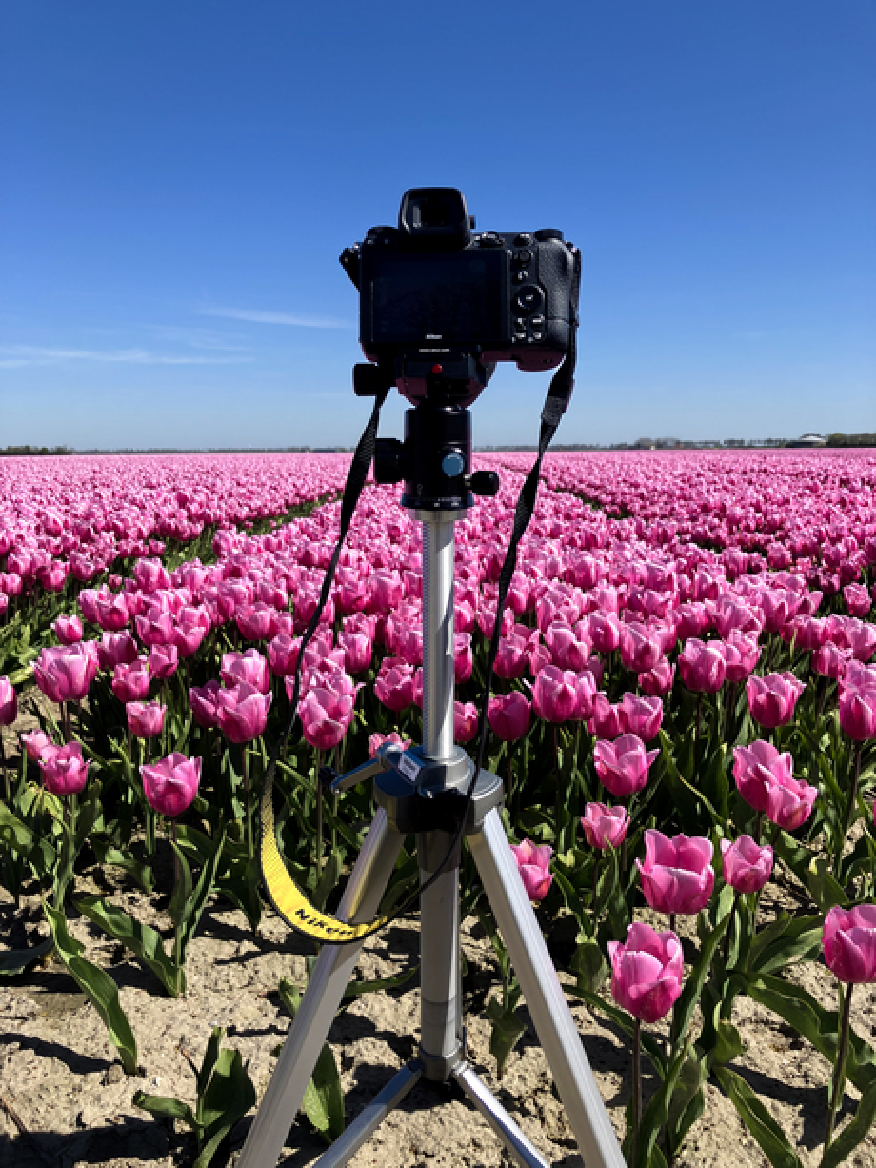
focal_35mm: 28
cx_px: 438
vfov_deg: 63.4
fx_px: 944
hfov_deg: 49.8
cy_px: 584
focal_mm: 3.99
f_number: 1.8
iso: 32
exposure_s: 1/2024
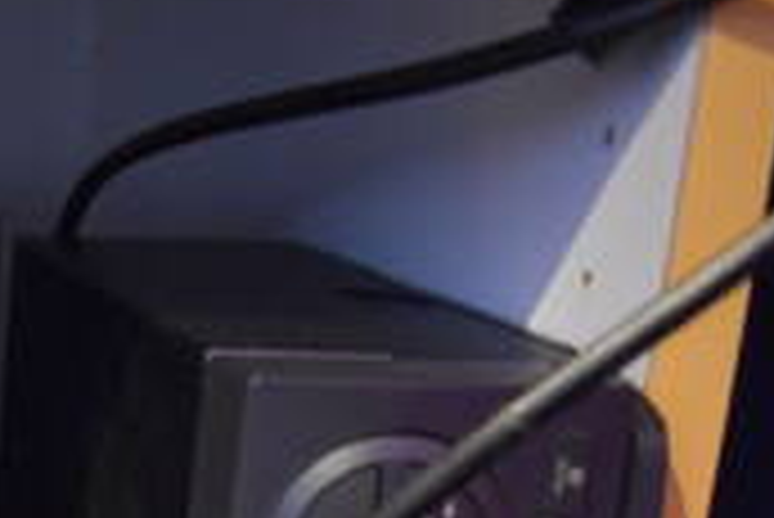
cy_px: 883
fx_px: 2066
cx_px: -504
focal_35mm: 96
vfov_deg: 13.1
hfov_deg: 18.0
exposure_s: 1/10
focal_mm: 18
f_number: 3.5
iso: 3200
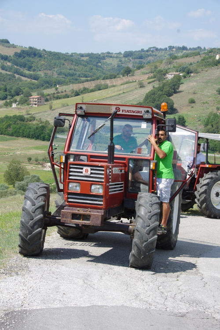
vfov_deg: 31.4
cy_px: 165
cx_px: 110
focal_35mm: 64
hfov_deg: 21.2
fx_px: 587
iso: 500
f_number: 11
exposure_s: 1/320
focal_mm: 43
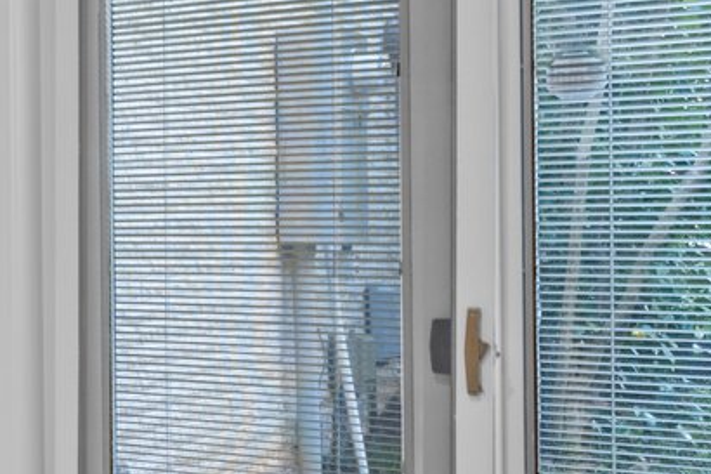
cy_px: 225
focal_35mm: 75
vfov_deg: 18.2
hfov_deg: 19.6
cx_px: -584
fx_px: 1481
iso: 400
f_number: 7.1
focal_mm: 15
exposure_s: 1/1.67
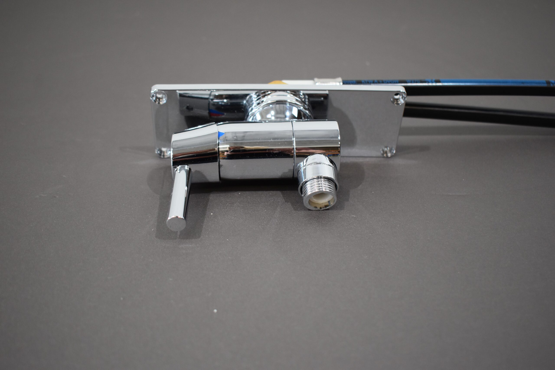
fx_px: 647
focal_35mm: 42
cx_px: 278
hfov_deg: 46.4
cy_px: 185
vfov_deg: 31.9
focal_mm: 28
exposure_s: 1/160
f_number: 4.2
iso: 800
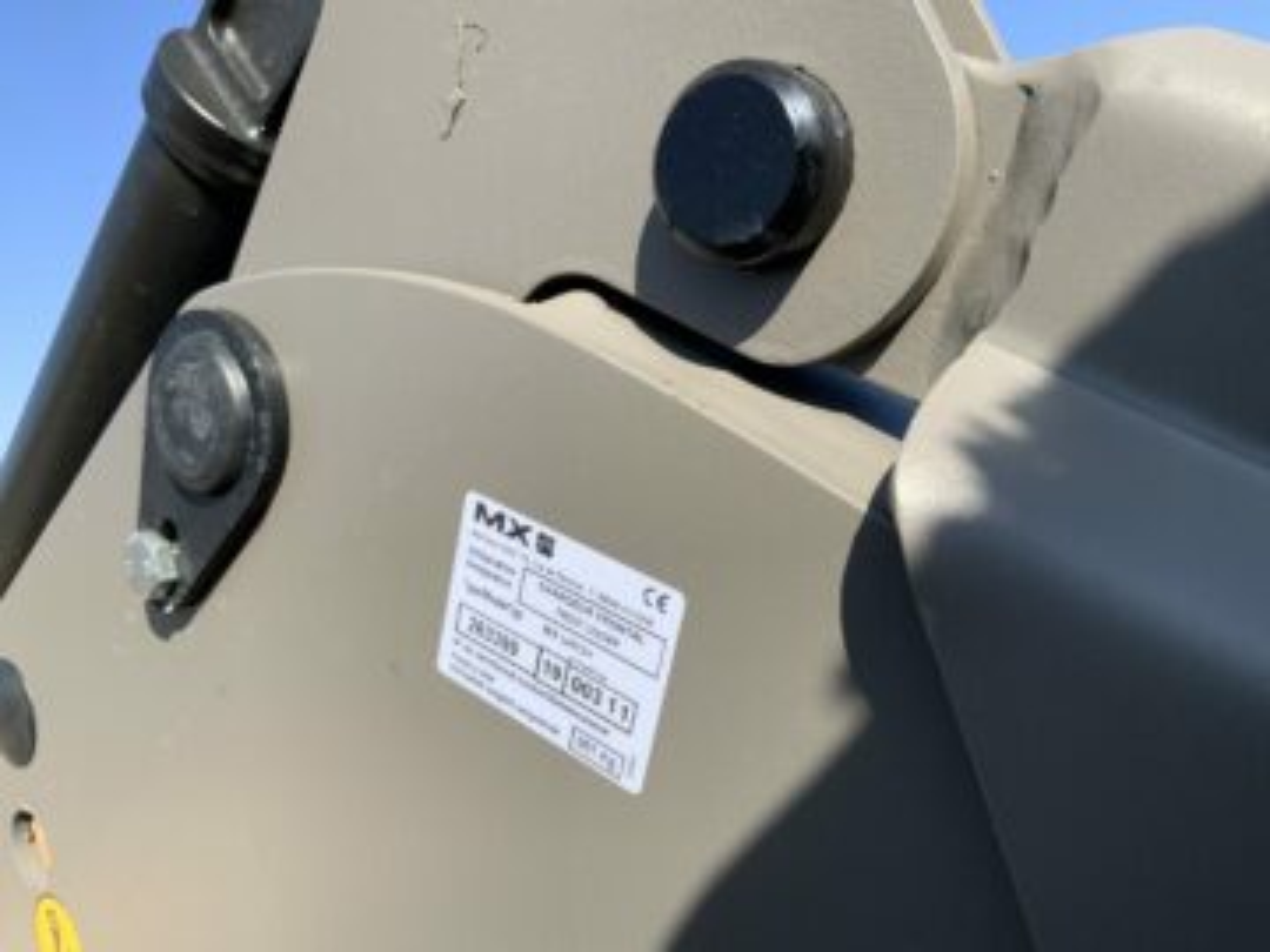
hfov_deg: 61.7
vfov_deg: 48.2
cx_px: 635
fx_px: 1064
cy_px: 476
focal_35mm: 29
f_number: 1.8
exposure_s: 1/1221
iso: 16
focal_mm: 3
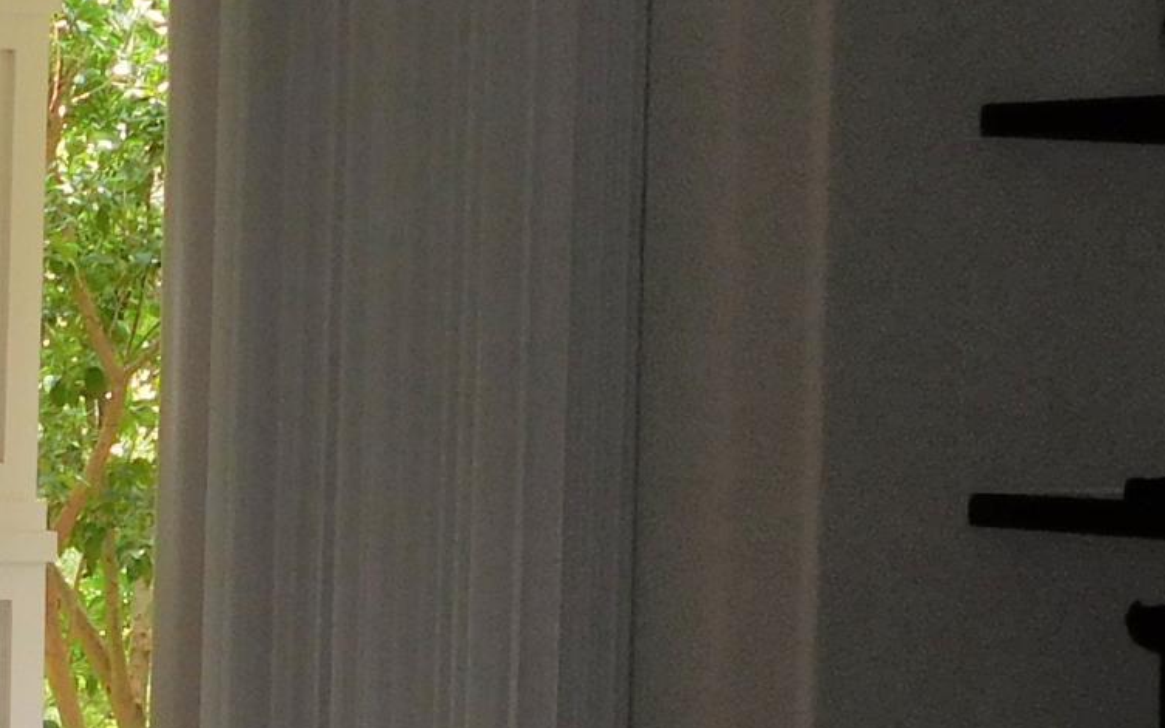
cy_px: 597
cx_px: -736
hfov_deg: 12.8
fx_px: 4827
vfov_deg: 8.6
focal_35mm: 152
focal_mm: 6.3
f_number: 3.5
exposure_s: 1/80
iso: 125
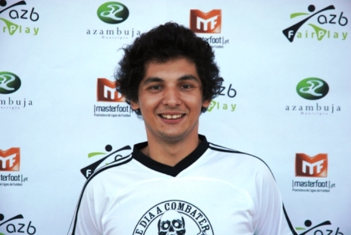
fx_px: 1025
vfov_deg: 13.1
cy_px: 118
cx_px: 176
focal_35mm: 105
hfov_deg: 19.4
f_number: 4.5
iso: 250
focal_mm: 70
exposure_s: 1/125
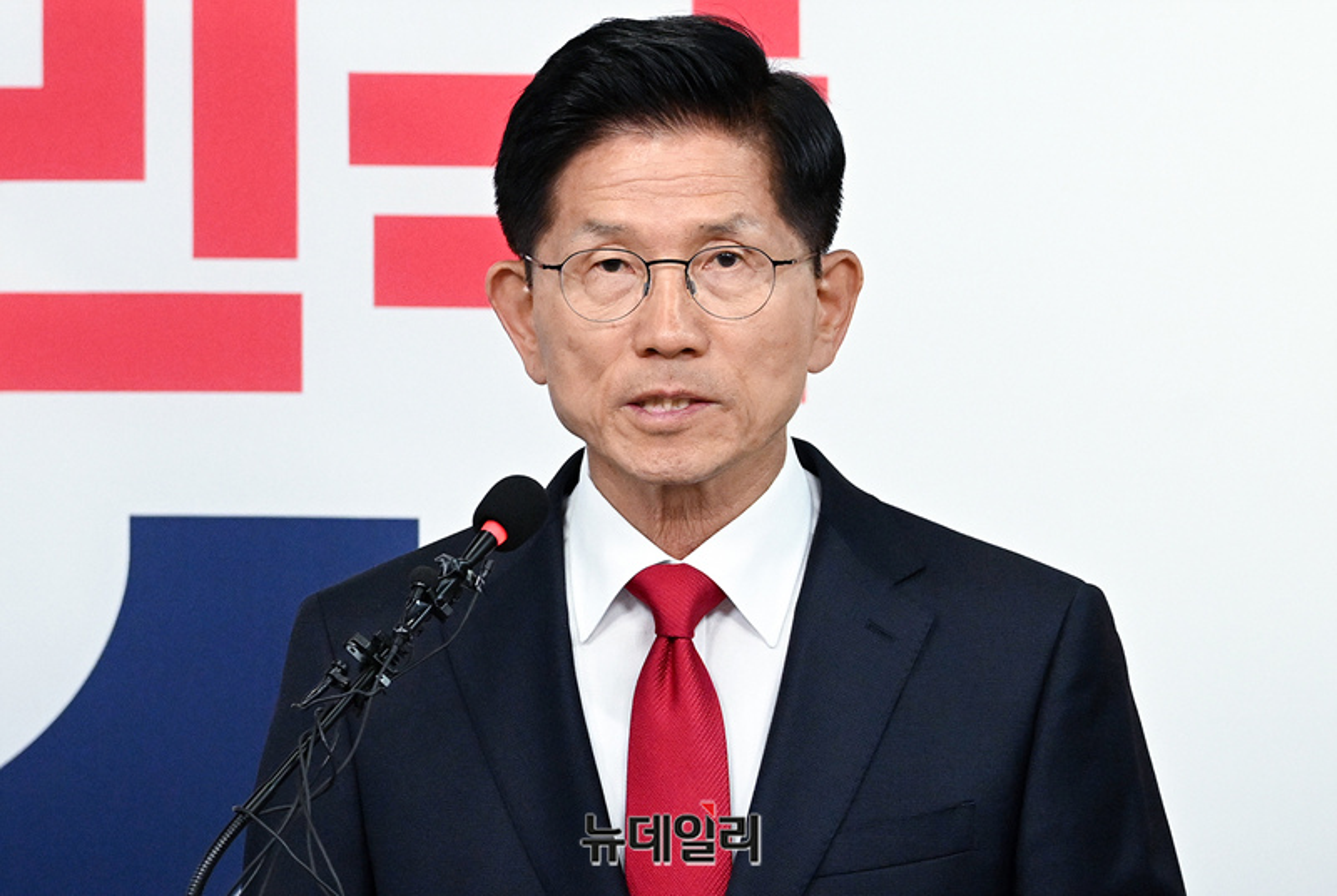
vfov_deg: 9.5
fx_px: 5393
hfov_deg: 14.1
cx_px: 668
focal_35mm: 145
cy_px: 448
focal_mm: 145
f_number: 6.3
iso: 3200
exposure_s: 1/500
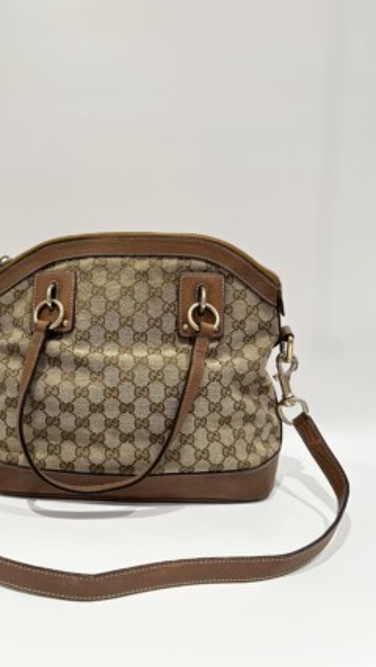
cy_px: 324
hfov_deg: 42.5
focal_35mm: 27
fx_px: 478
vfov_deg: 69.8
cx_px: 133
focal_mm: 6.86
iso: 125
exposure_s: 1/50
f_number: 1.78
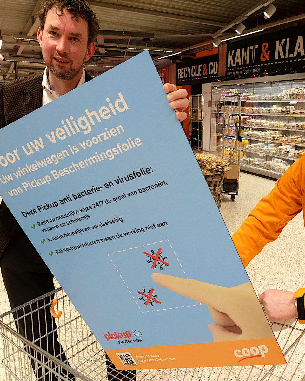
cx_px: 191
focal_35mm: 30
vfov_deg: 58.6
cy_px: 212
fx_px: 338
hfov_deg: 48.1
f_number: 4
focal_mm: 10
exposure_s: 1/80
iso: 1000
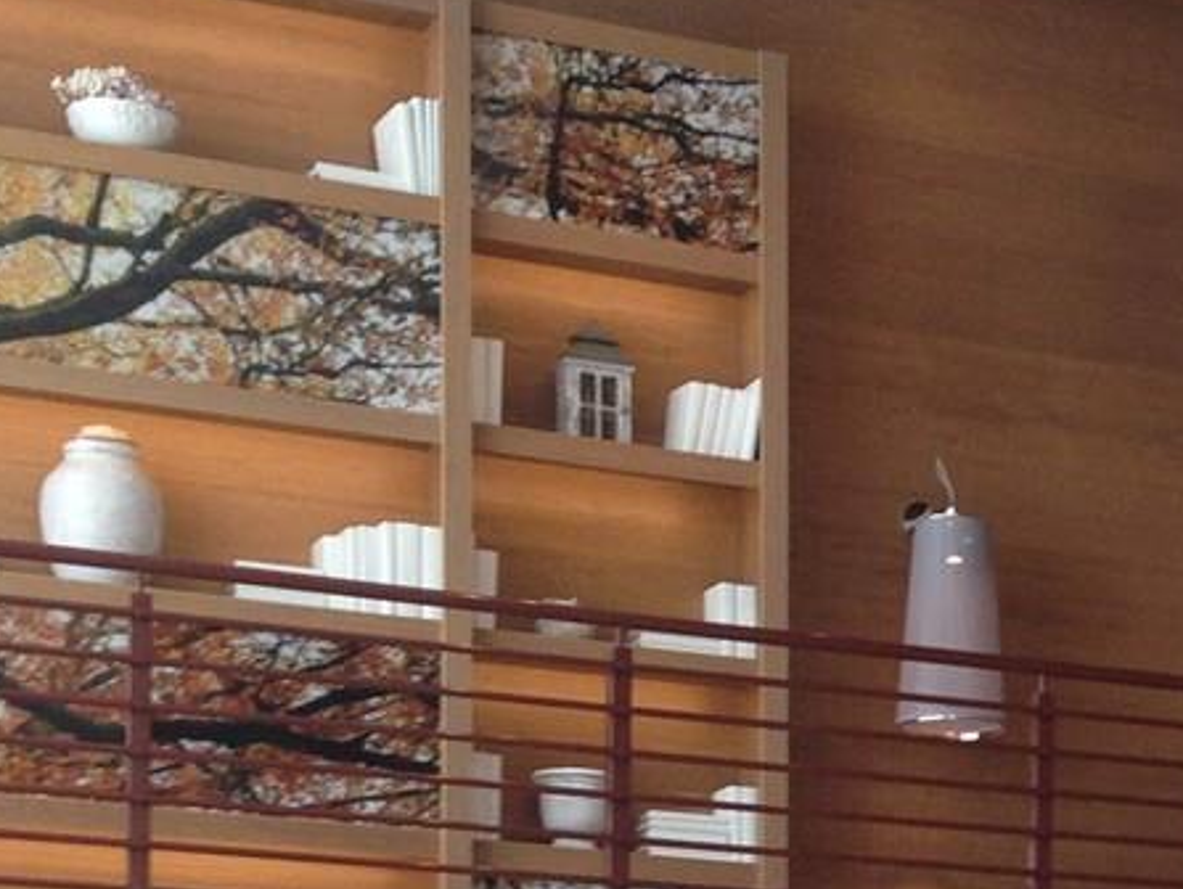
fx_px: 4036
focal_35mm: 118
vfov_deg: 11.9
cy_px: 1381
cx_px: 1678
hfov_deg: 15.6
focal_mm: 4.12
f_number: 2.4
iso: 64
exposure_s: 1/60
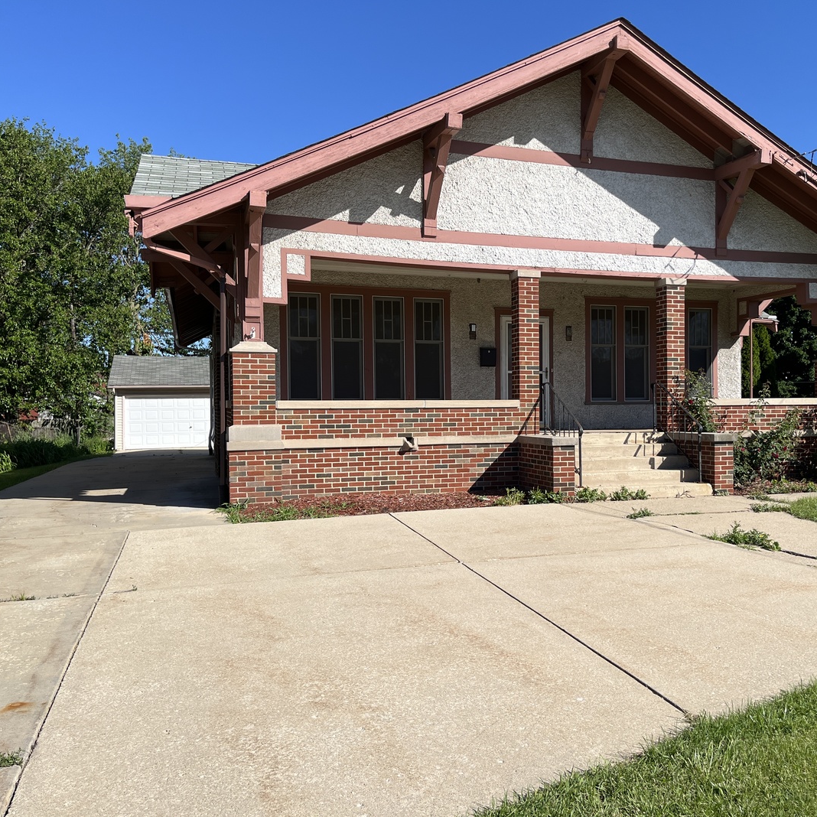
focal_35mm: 31
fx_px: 828
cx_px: 500
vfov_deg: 52.5
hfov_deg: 52.1
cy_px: 407
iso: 50
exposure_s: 1/4016
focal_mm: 5.1
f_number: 1.6
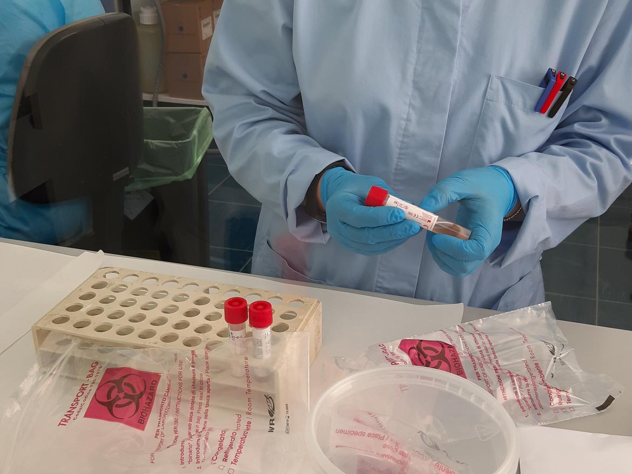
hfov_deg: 65.3
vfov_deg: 51.4
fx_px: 493
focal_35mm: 27
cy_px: 237
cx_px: 316
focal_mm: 3.93
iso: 40
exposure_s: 1/50
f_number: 1.7
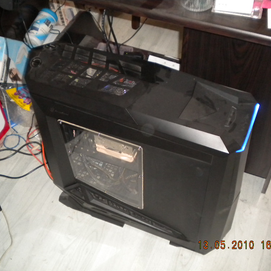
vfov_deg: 34.7
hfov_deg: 34.7
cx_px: 127
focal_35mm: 49
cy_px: 136
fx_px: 434
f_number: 3.5
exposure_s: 1/30
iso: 400
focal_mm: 7.4
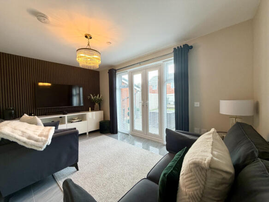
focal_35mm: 14
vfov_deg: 85.7
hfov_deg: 102.1
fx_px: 109
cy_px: 101
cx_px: 134
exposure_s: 1/100
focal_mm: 2.22
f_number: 2.2
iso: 160
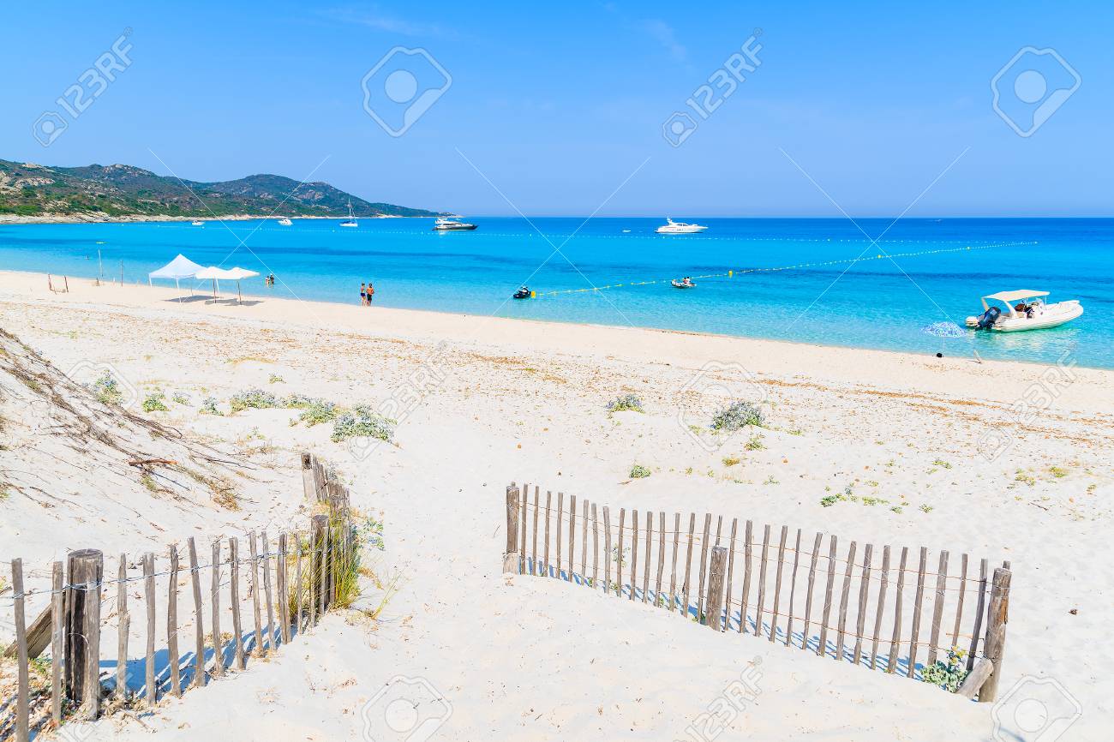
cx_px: 557
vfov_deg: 53.1
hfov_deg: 73.8
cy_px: 371
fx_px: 742
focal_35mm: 24
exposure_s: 1/125
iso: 100
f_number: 11
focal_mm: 24
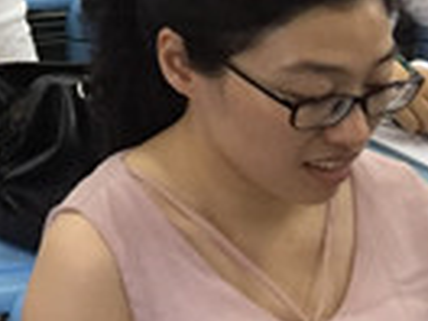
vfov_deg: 10.8
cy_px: -156
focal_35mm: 132
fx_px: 1632
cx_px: -363
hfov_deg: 13.3
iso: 200
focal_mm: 4.15
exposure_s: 1/33
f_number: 2.2
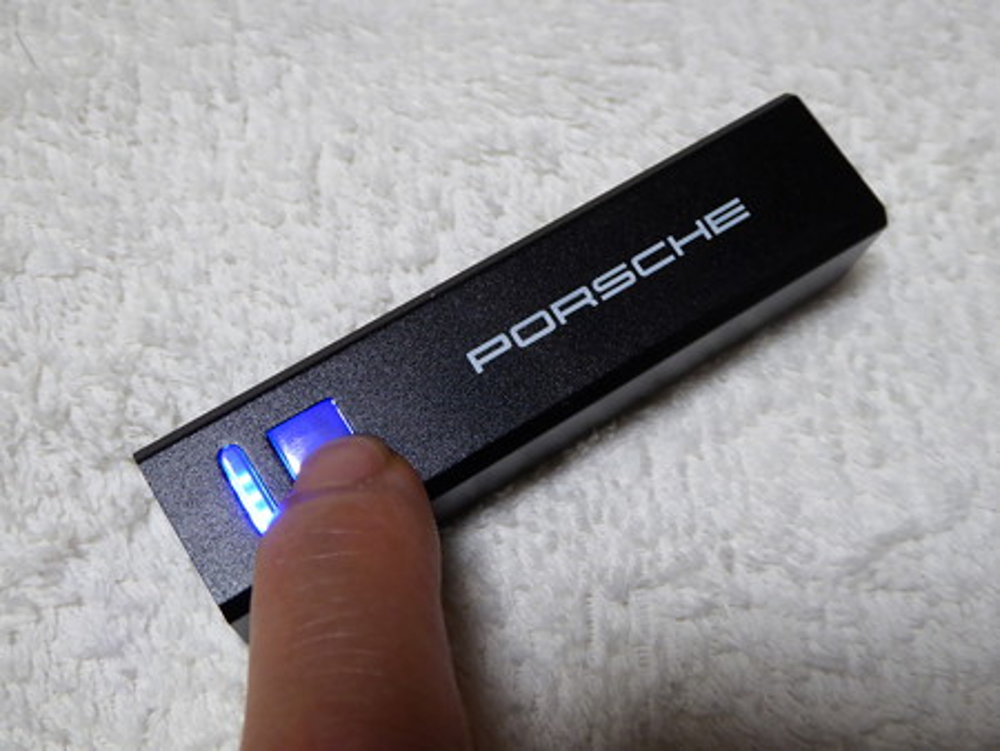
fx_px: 1214
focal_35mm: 42
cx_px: 500
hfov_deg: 44.8
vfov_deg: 34.4
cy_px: 376
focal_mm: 7.2
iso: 400
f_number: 3.8
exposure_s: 1/20
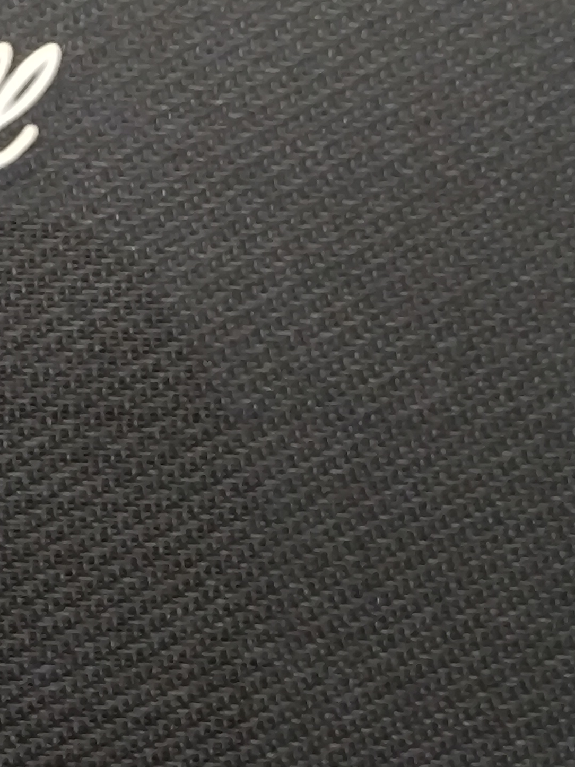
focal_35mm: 68
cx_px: -220
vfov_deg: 28.0
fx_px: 1506
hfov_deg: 19.5
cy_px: 615
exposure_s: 1/25
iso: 1860
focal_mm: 5.59
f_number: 1.88
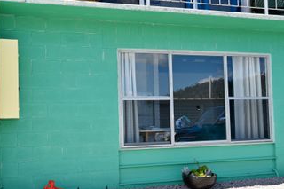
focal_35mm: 50
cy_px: 102
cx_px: 141
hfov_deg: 39.6
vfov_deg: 27.0
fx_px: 394
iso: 800
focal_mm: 34
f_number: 8
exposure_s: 1/2000
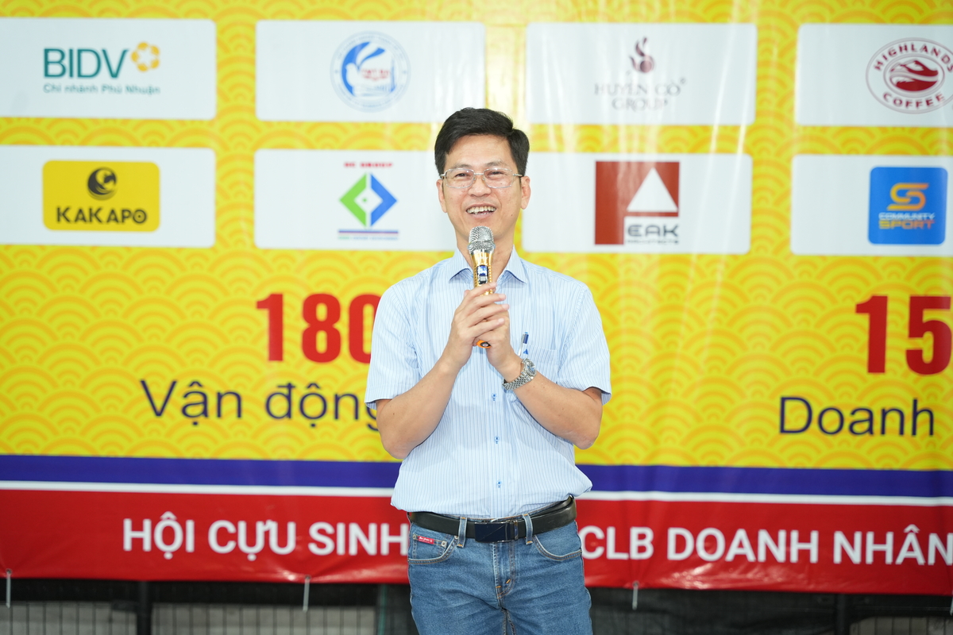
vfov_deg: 19.5
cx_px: 476
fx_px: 1853
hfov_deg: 28.8
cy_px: 318
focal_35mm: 70
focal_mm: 70
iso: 1600
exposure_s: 1/160
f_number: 3.2
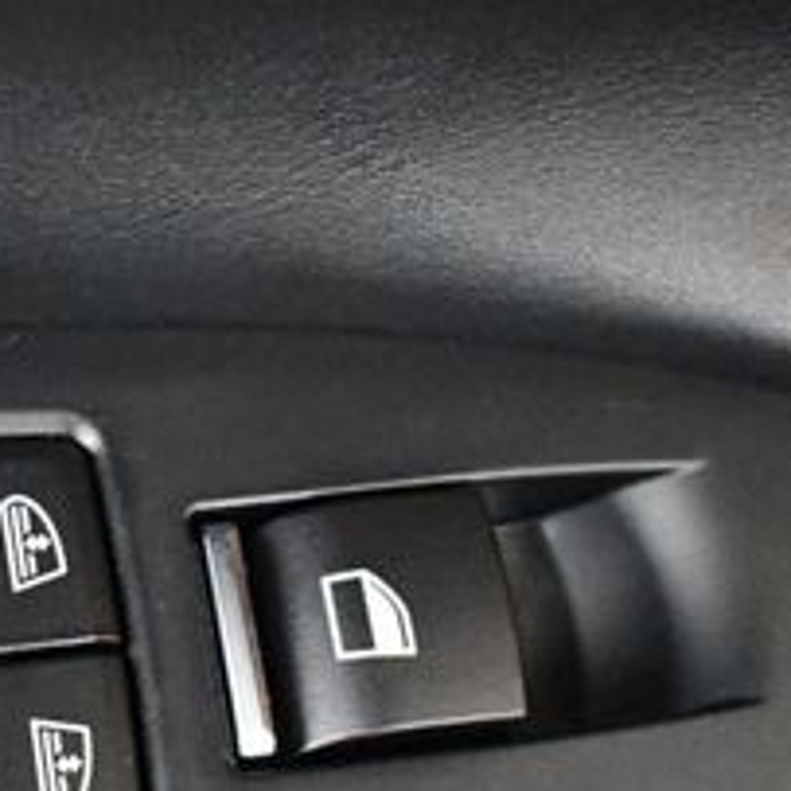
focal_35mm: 118
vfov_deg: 14.7
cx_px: 132
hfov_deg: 14.7
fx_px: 3051
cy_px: 670
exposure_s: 1/60
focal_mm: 22
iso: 11400
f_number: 3.8
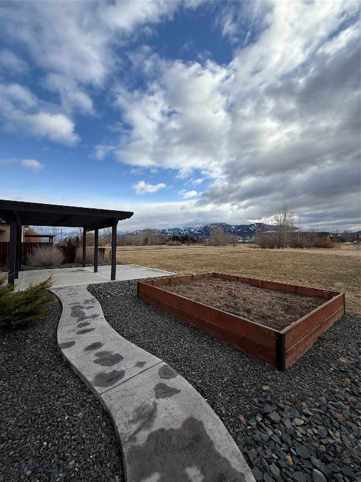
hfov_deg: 85.7
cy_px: 241
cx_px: 180
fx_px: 195
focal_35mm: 14
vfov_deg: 102.1
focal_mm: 2.22
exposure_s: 1/1534
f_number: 2.2
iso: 50
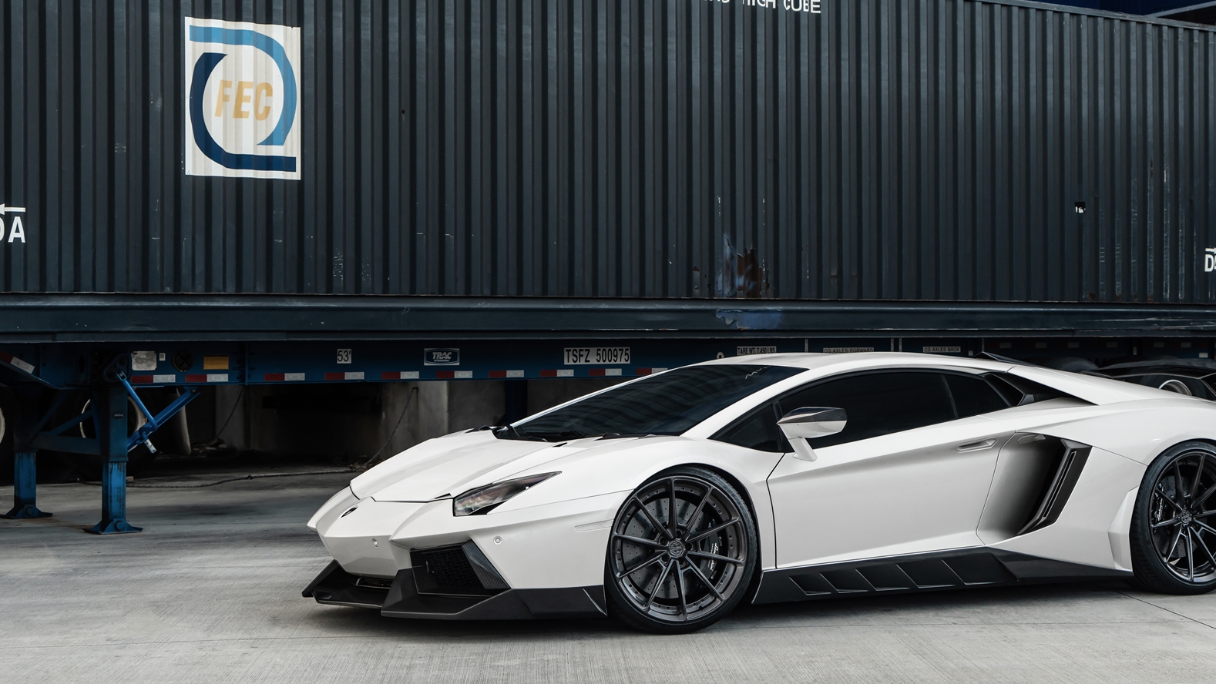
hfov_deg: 32.3
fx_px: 2096
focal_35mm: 65
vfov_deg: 18.5
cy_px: 307
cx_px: 729
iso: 640
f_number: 5.6
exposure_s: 1/125
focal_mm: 51
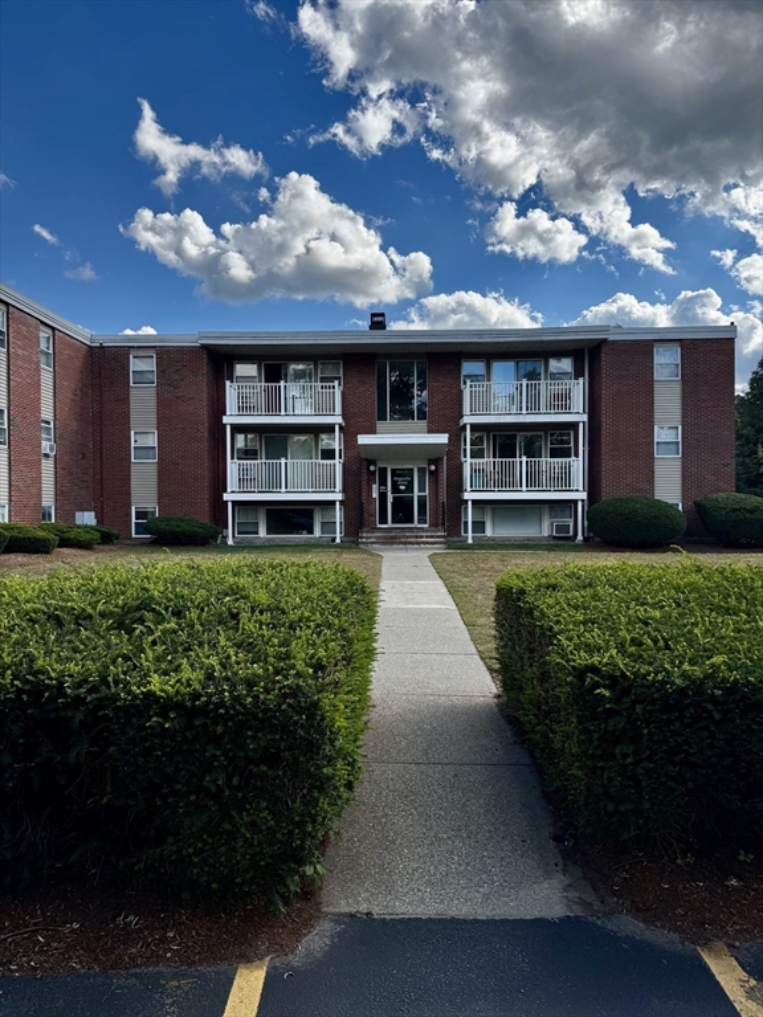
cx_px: 382
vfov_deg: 71.6
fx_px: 705
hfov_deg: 56.8
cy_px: 508
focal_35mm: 24
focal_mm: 6.76
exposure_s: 1/3413
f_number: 1.78
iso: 80
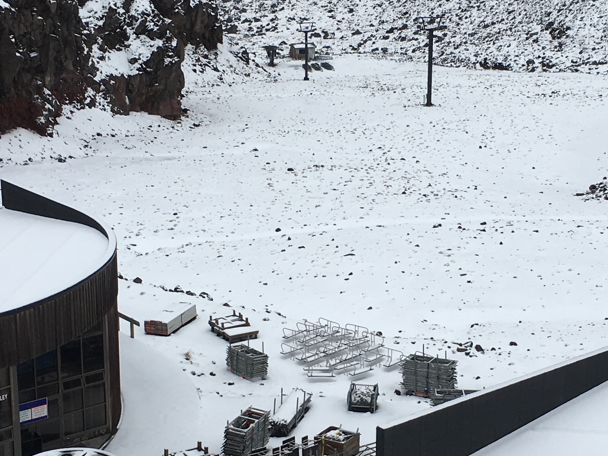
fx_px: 1370
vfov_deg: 18.9
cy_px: 286
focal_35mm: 78
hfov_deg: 24.9
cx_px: 409
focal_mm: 4.15
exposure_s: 1/1570
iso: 25
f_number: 2.2
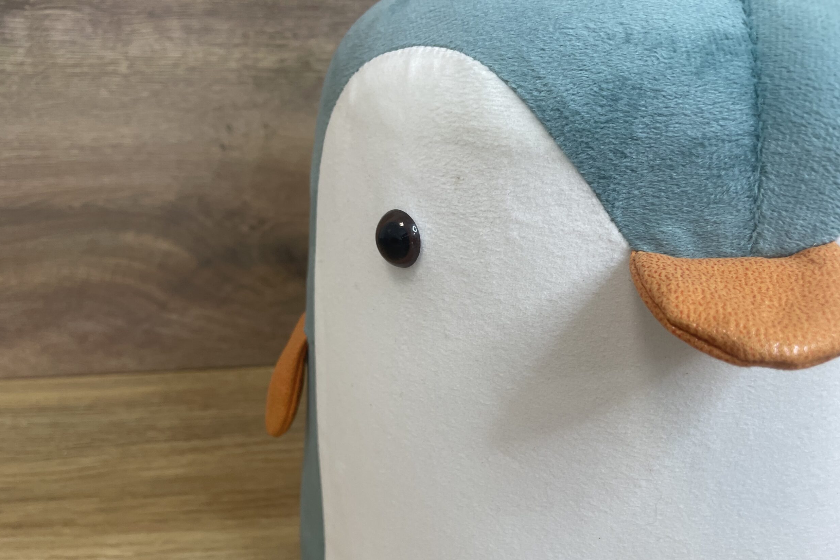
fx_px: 653
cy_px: 304
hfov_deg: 65.5
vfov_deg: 46.4
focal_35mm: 28
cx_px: 422
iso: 64
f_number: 1.6
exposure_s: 1/100
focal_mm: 4.2
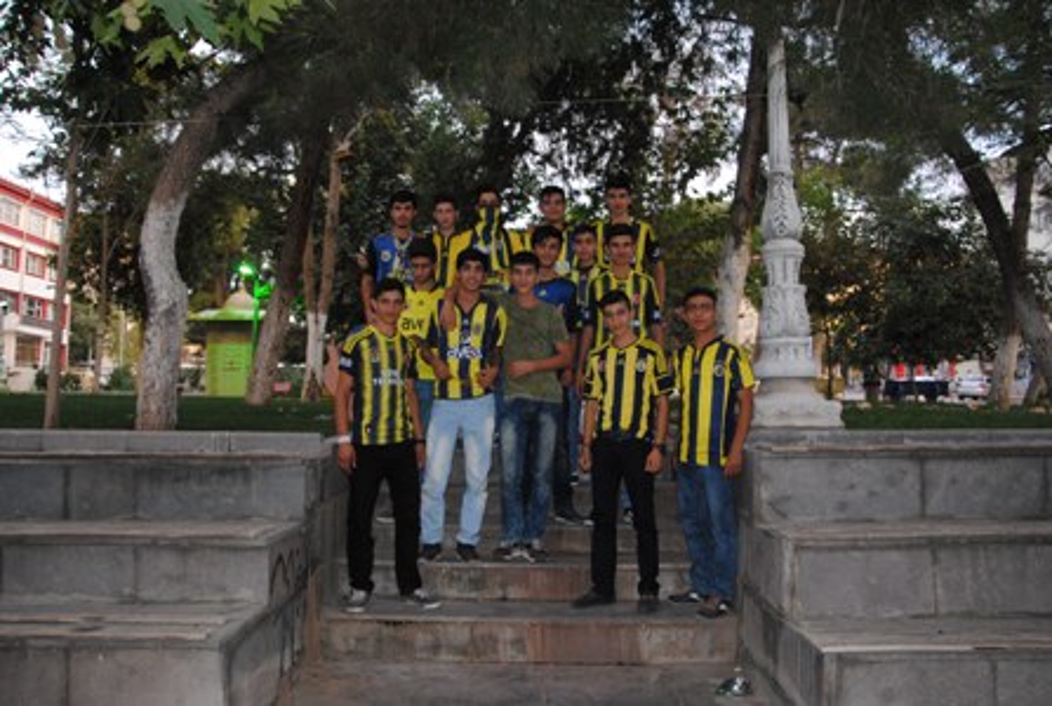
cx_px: 526
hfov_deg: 67.3
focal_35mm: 27
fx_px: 791
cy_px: 353
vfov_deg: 48.1
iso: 800
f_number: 5
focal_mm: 18
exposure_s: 1/60
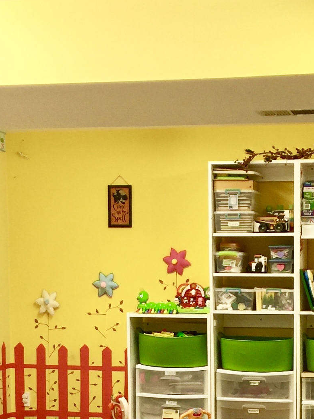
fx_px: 1101
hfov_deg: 16.2
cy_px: 489
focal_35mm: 91
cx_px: 195
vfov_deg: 20.3
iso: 40
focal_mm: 4.15
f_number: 2.2
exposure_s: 1/15
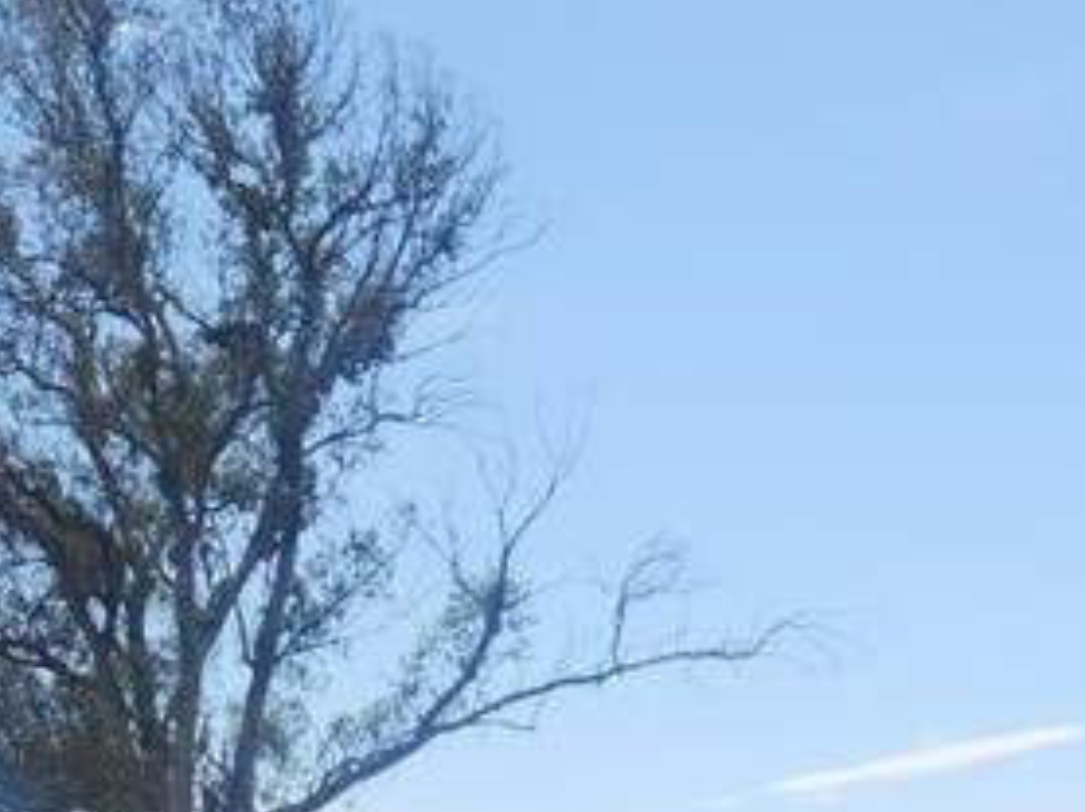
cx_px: 660
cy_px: 1312
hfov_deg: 18.5
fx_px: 3320
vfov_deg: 13.0
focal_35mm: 106
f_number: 1.8
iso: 20
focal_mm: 5.4
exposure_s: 1/2021
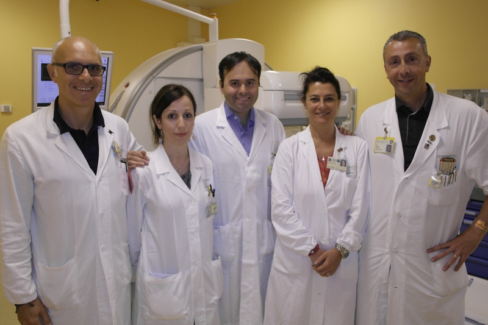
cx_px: 244
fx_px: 407
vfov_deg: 43.6
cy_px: 162
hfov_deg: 61.9
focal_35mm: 30
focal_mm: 20
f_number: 3.5
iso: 400
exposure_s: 1/60
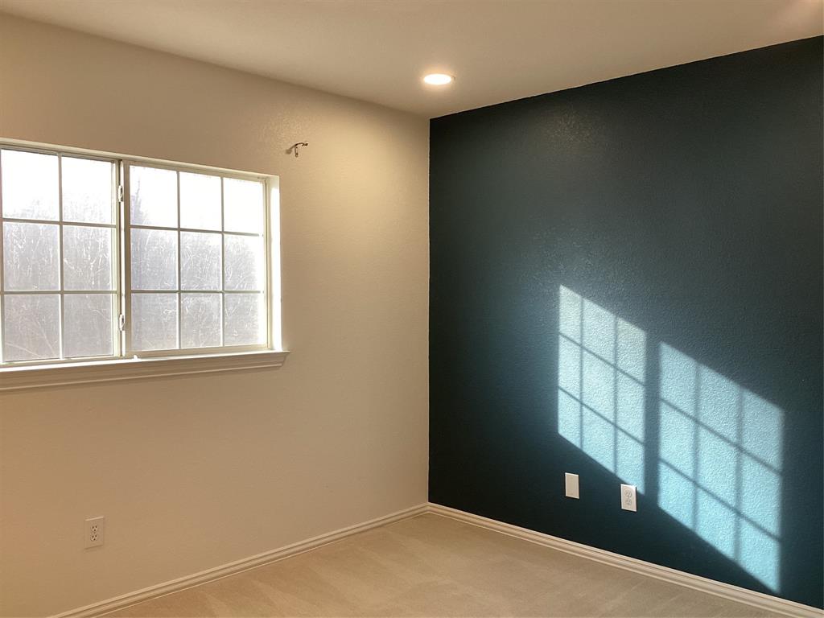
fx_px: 738
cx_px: 412
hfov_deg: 58.4
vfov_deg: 45.4
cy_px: 309
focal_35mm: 31
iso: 100
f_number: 2.4
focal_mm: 3.3
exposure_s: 1/120
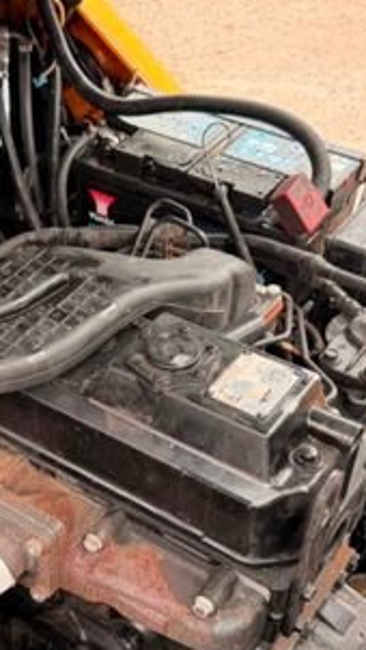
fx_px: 897
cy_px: 435
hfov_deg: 22.8
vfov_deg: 39.4
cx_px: 75
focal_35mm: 52
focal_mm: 6.76
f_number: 1.78
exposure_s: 1/142
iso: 200
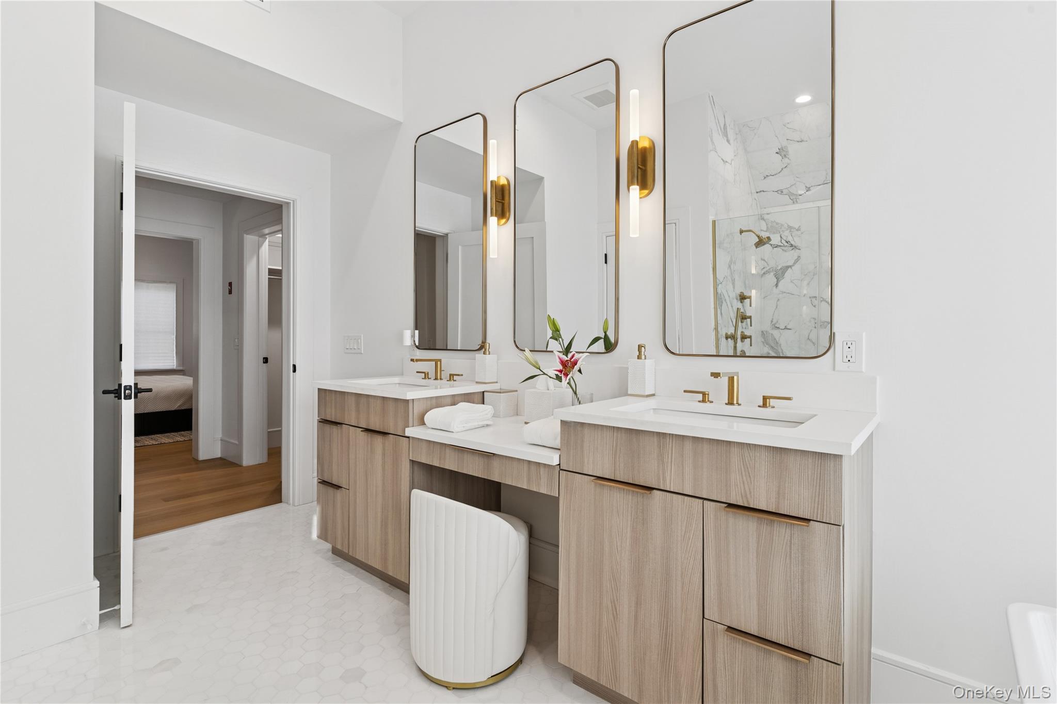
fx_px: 499
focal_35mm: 17
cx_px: 528
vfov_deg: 70.4
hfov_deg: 93.3
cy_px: 352
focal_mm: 17
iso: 200
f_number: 10
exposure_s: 1/20
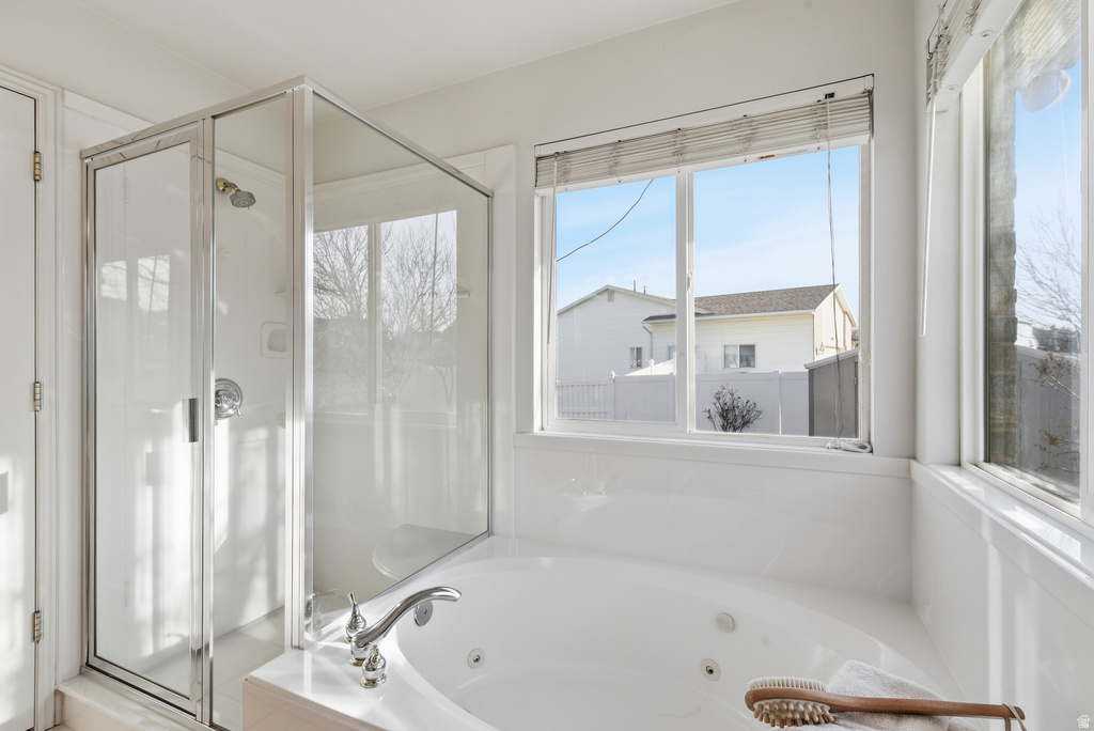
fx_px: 486
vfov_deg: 73.8
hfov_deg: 96.7
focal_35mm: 16
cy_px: 366
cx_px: 547
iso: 100
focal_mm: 16
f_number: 10
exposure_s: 1/80
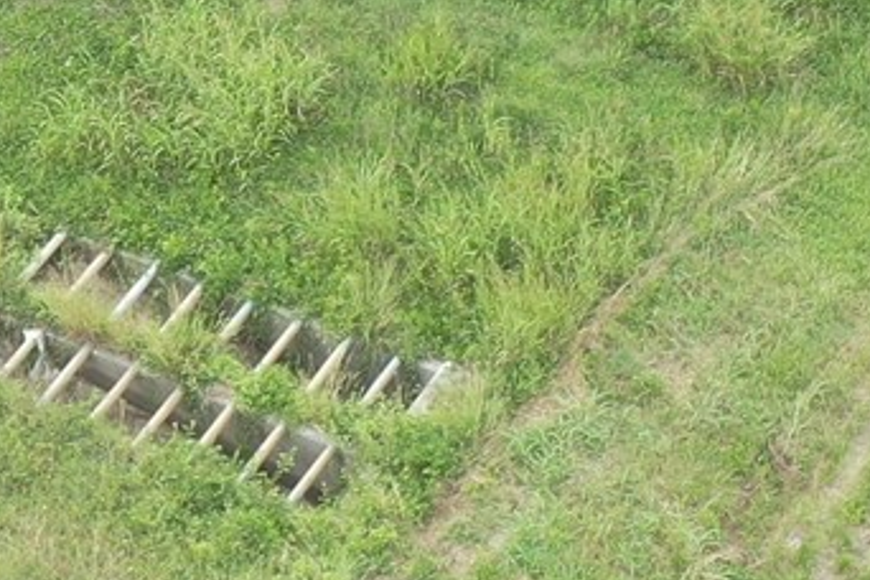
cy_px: -768
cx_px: -303
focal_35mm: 178
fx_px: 4301
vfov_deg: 7.3
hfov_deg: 11.2
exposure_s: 1/80
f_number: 4
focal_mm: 10.26
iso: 100
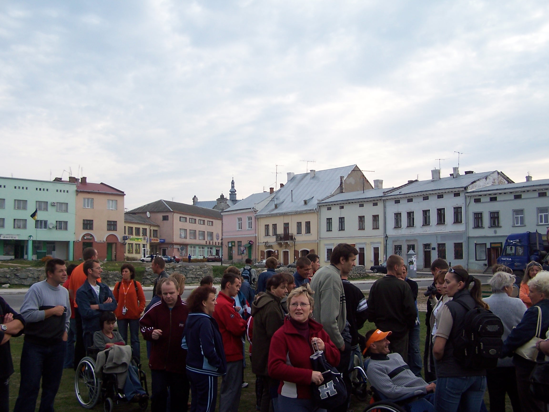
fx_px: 603
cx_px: 274
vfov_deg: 37.7
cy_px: 206
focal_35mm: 38
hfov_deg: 49.0
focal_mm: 6.3
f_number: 2.8
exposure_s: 1/500
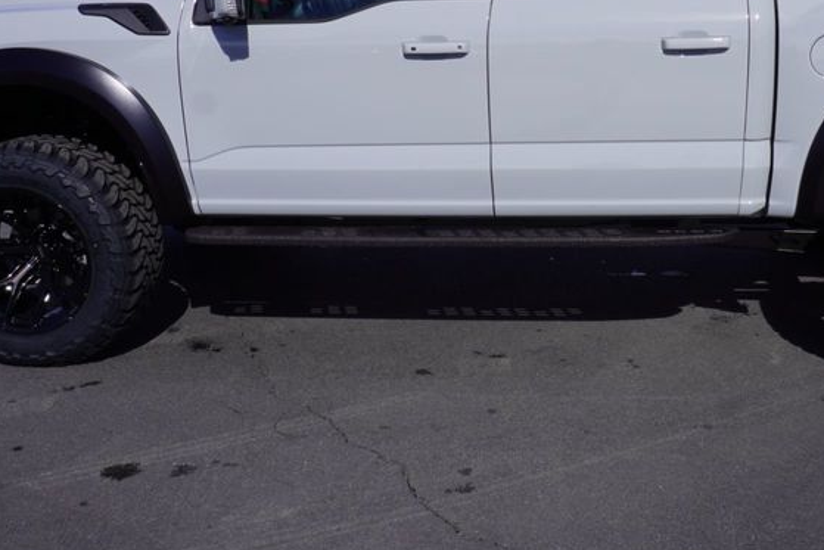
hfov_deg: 43.8
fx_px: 1007
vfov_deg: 30.0
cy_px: 127
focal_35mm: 44
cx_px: 560
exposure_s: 1/320
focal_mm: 16
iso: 100
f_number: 10
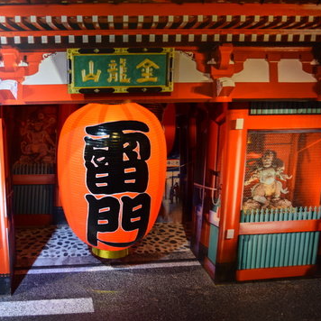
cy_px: 149
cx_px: 82
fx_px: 451
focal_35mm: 43
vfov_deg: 39.1
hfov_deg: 38.2
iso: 640
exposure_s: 1/60
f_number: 4
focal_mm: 20
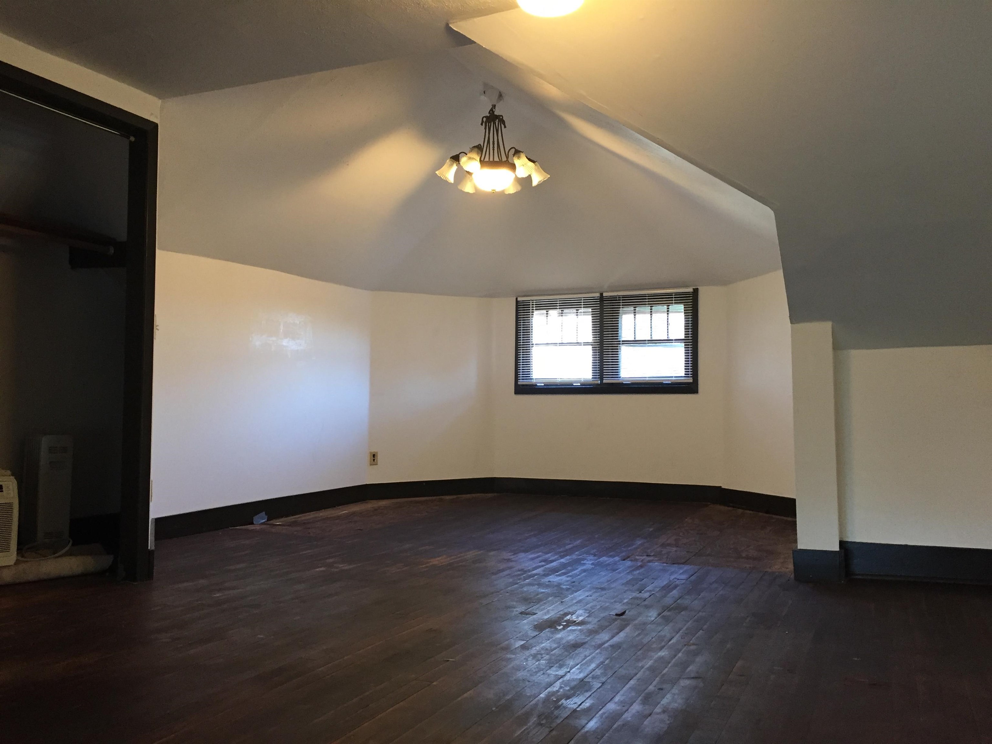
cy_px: 372
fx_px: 831
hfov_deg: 61.7
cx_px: 496
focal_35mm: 29
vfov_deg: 48.2
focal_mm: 4.15
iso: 160
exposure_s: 1/30
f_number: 2.2
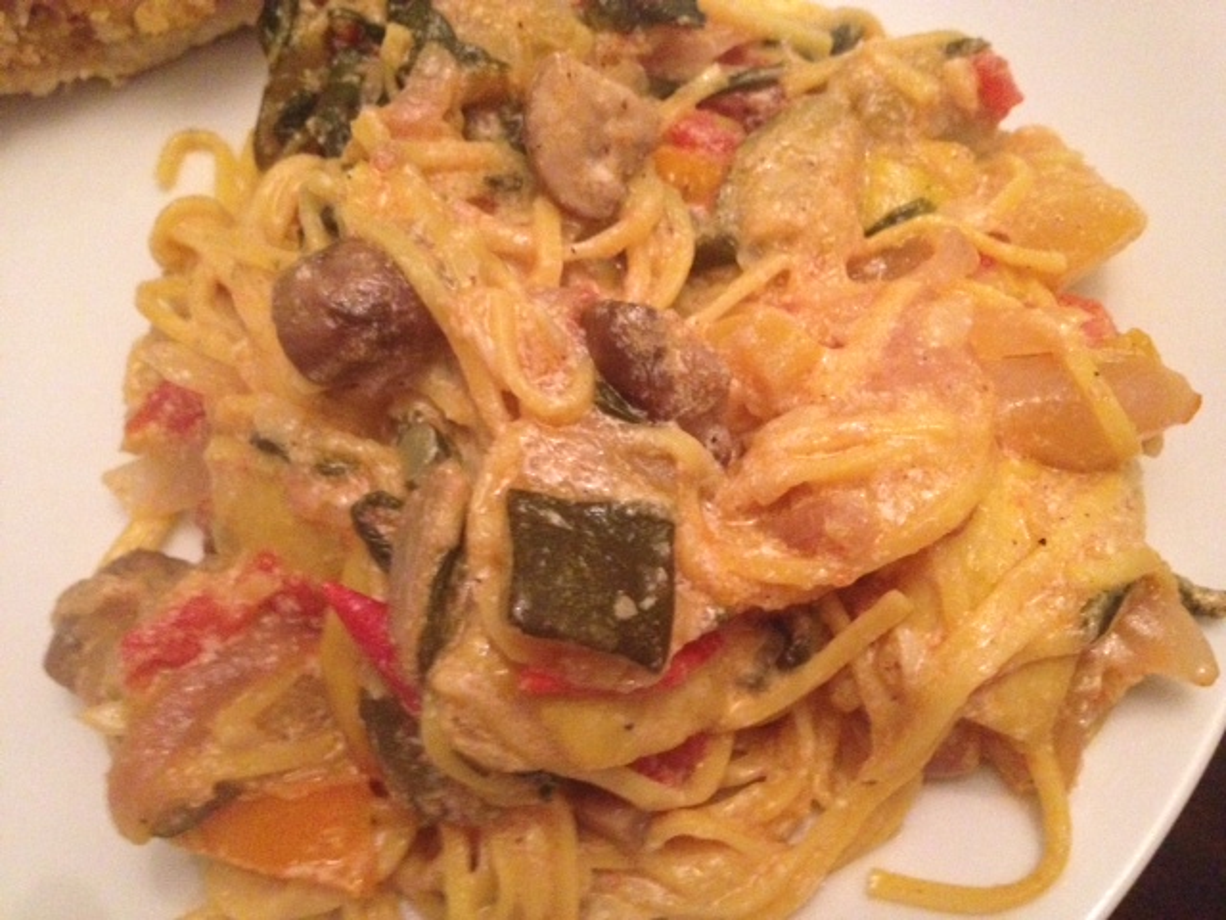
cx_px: 613
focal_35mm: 35
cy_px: 460
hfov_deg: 52.6
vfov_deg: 40.7
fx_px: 1240
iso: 800
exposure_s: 1/15
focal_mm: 4.28
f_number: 2.4
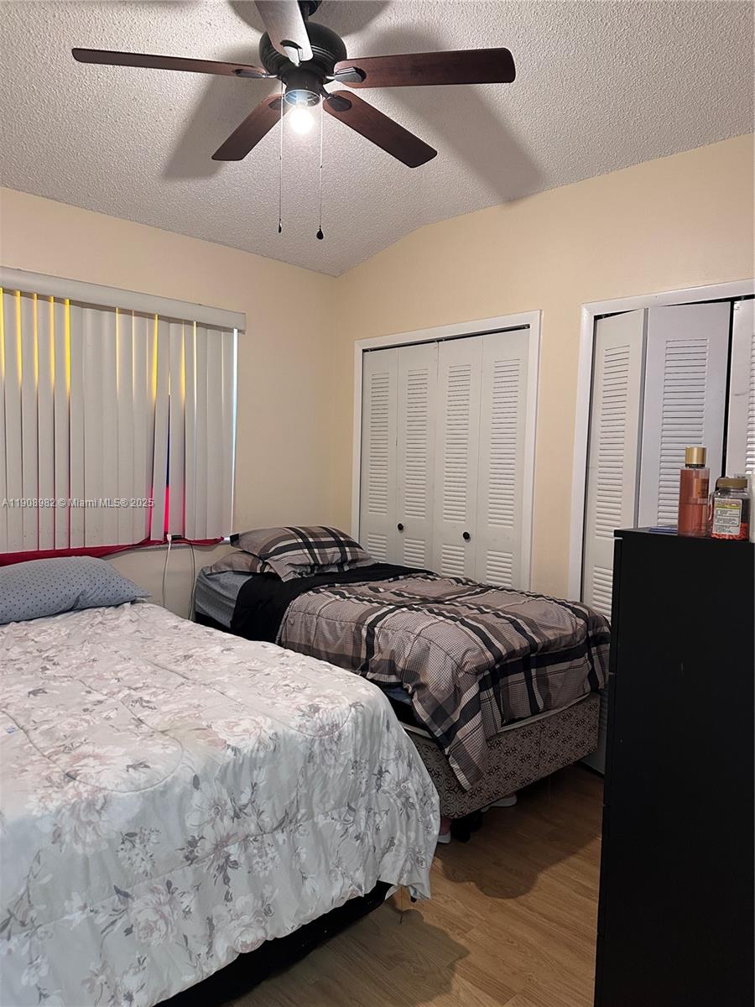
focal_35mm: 24
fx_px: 698
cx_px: 378
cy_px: 504
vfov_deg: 71.6
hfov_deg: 56.8
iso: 400
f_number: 1.78
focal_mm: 6.86
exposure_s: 1/60
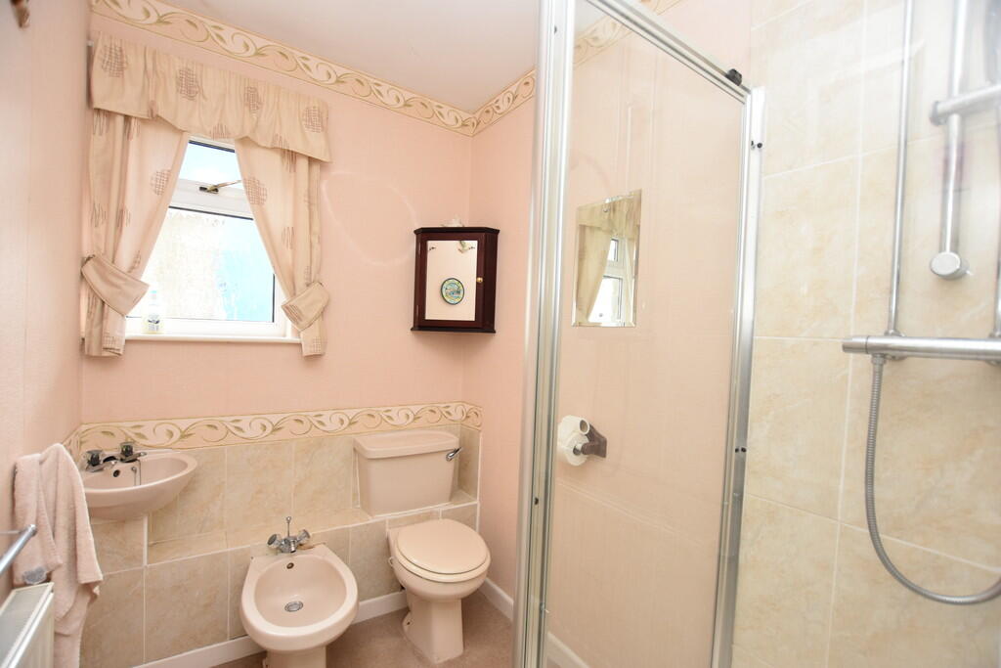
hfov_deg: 100.4
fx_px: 417
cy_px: 334
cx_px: 500
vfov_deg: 77.3
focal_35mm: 15
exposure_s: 1/60
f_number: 4
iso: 400
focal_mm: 10
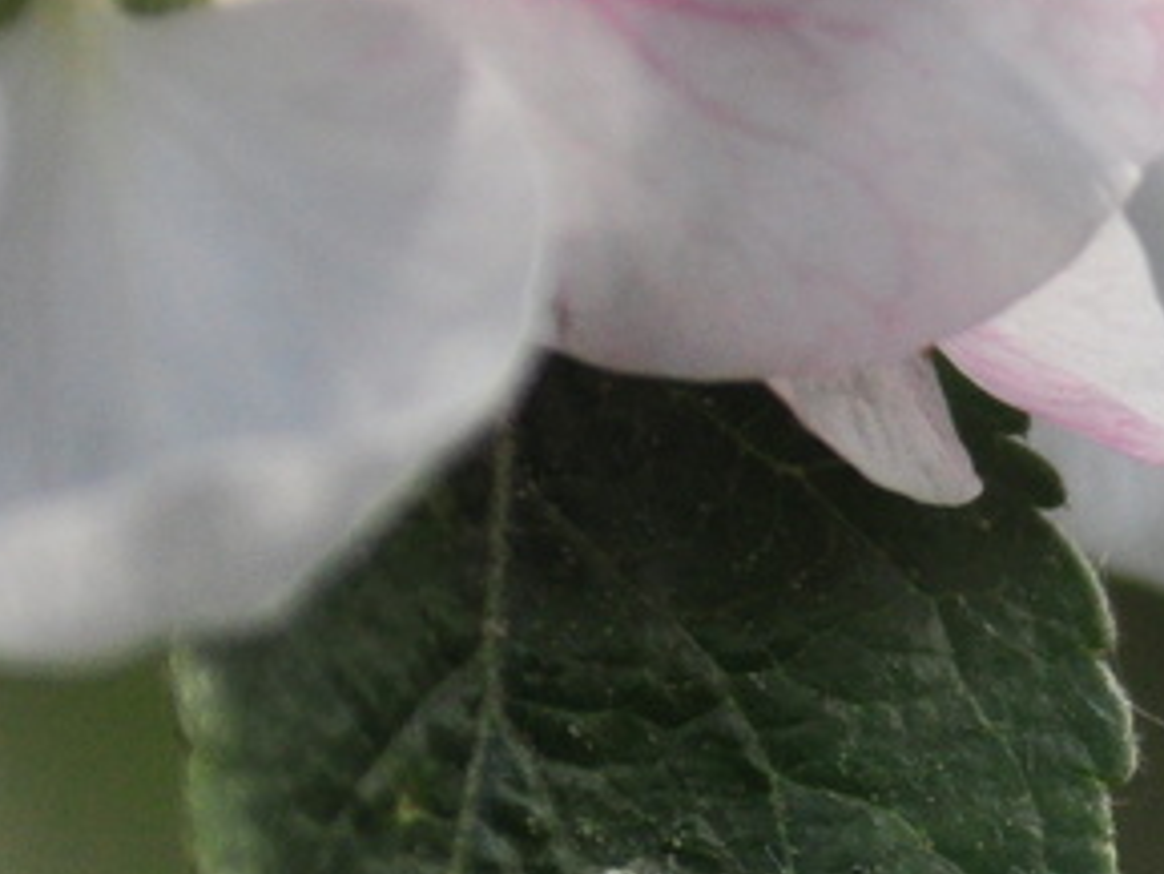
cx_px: 209
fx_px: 29379
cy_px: -217
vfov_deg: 1.7
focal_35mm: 873
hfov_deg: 2.3
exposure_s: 1/2500
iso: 640
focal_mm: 125
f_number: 5.6
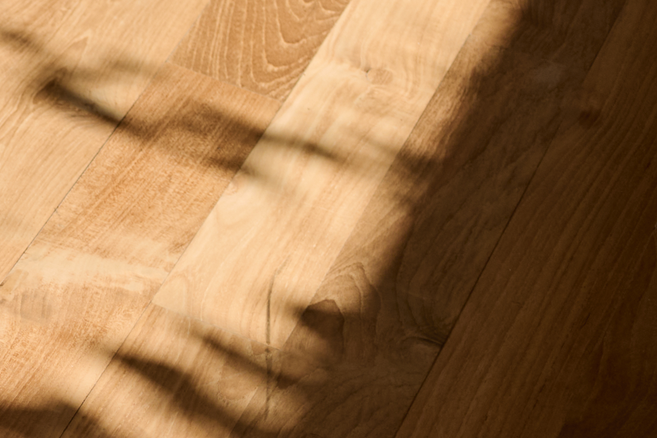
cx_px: -1098
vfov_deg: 6.9
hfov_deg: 9.1
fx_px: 3541
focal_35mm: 194
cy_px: 765
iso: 200
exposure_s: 1/1000
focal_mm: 35
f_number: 4
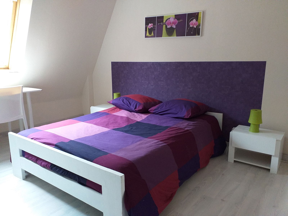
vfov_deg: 53.1
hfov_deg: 67.3
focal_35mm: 26
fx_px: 216
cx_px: 144
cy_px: 108
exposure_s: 1/25
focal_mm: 3.6
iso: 200
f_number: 1.9
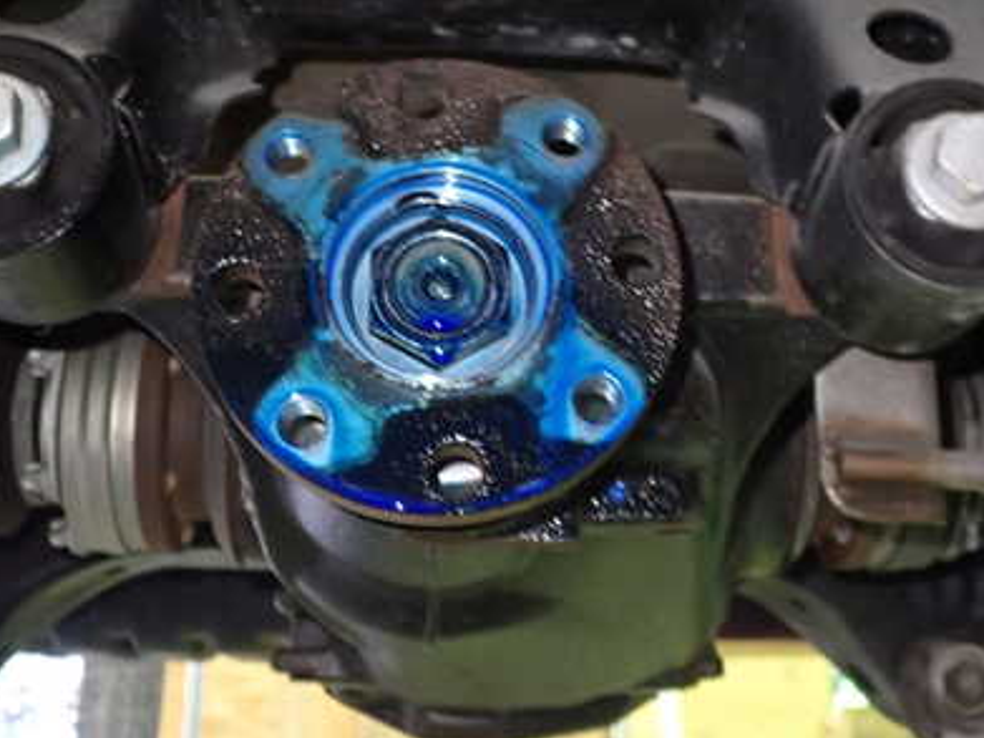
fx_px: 1307
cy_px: 322
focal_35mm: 46
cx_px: 534
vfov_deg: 31.5
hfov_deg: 41.2
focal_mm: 5.4
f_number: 2.3
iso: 800
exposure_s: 1/15
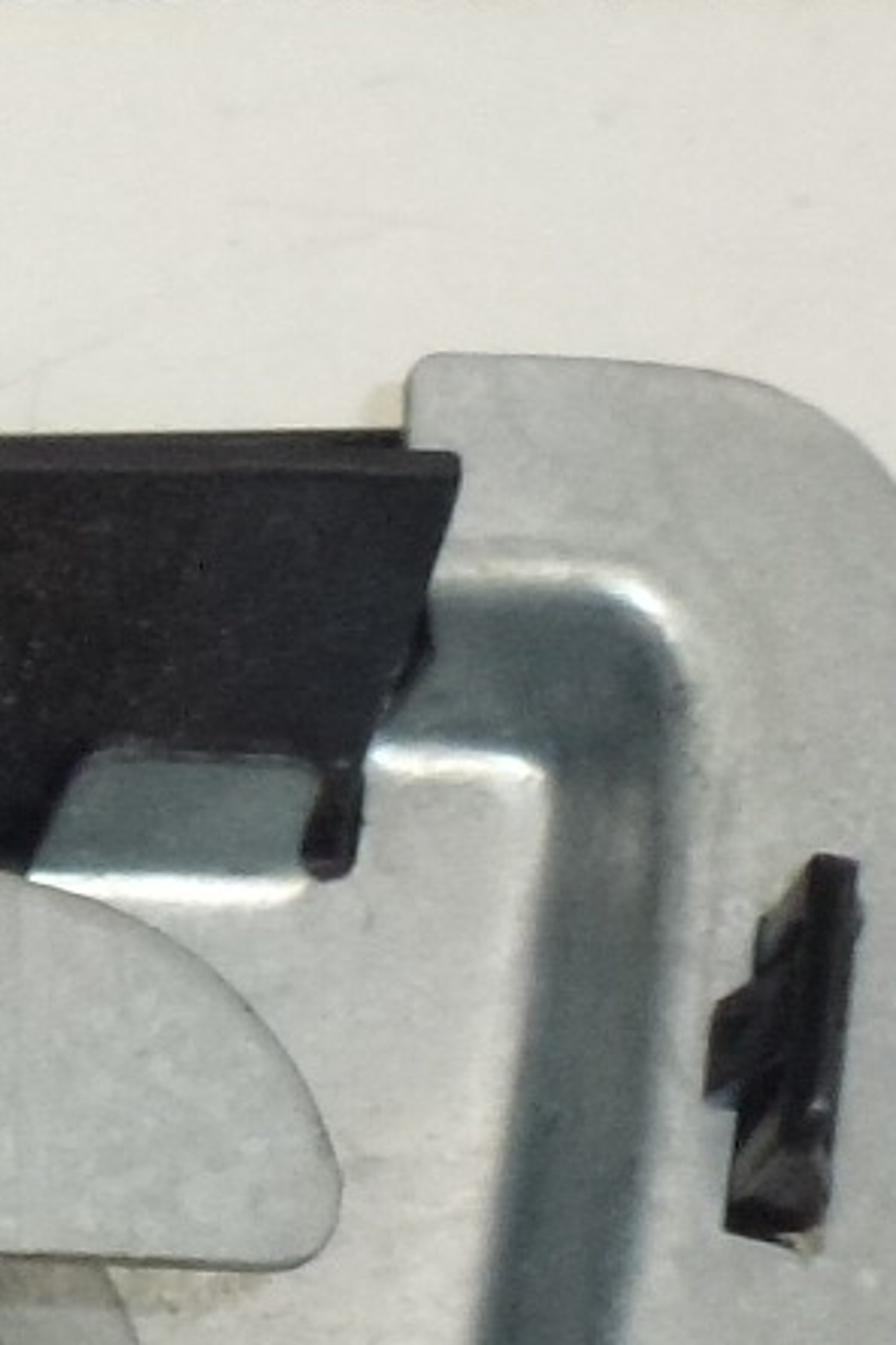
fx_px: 8773
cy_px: 1054
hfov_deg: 5.5
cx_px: -1668
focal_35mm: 235
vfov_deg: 8.7
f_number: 4.1
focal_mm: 8.7
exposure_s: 1/250
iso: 400
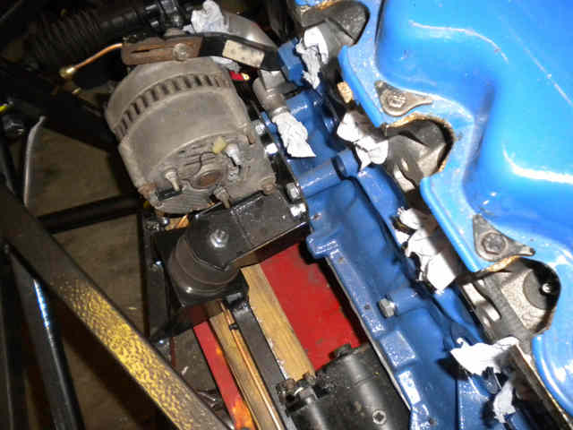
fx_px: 579
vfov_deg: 40.7
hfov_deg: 52.6
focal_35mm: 35
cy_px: 215
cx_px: 286
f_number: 3.1
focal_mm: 6.3
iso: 400
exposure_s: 1/30
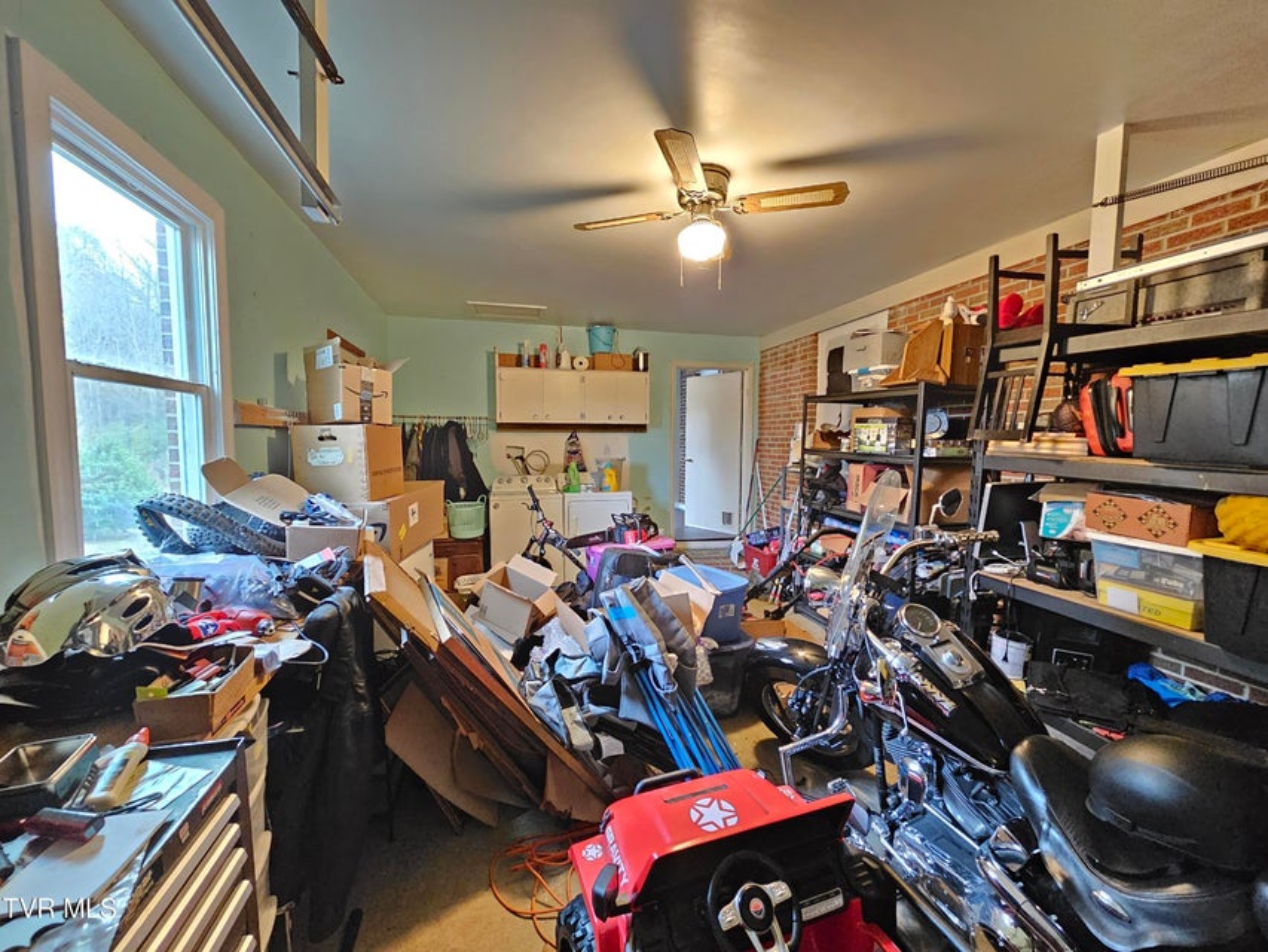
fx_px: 476
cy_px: 476
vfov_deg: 89.9
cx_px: 634
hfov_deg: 106.2
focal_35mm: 13
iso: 1600
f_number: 2.2
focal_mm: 2.2
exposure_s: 1/24
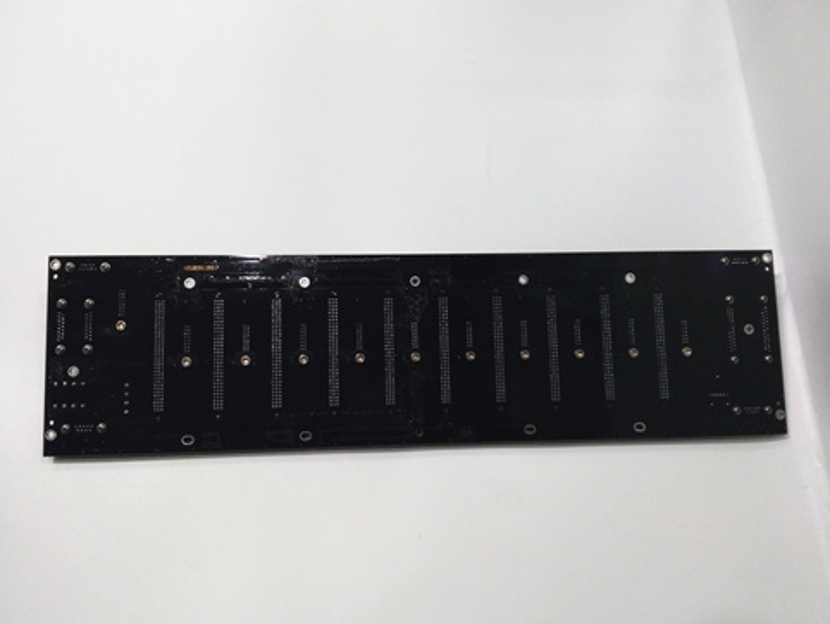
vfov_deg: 49.8
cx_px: 406
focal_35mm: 28
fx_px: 672
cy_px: 315
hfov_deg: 63.4
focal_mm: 3.79
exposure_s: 1/33
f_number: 2
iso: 182
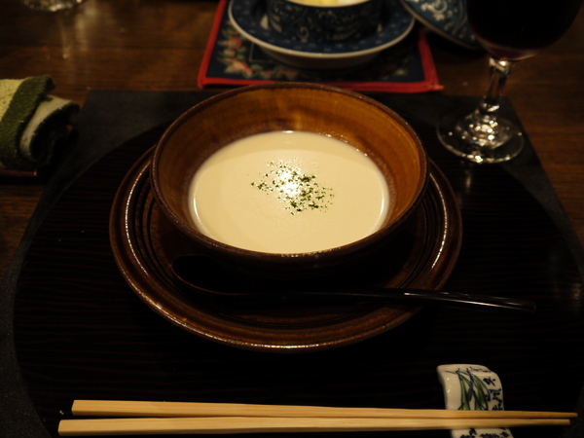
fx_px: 574
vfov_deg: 41.8
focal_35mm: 34
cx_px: 292
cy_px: 219
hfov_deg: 54.0
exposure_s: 1/13
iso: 400
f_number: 4
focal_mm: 17
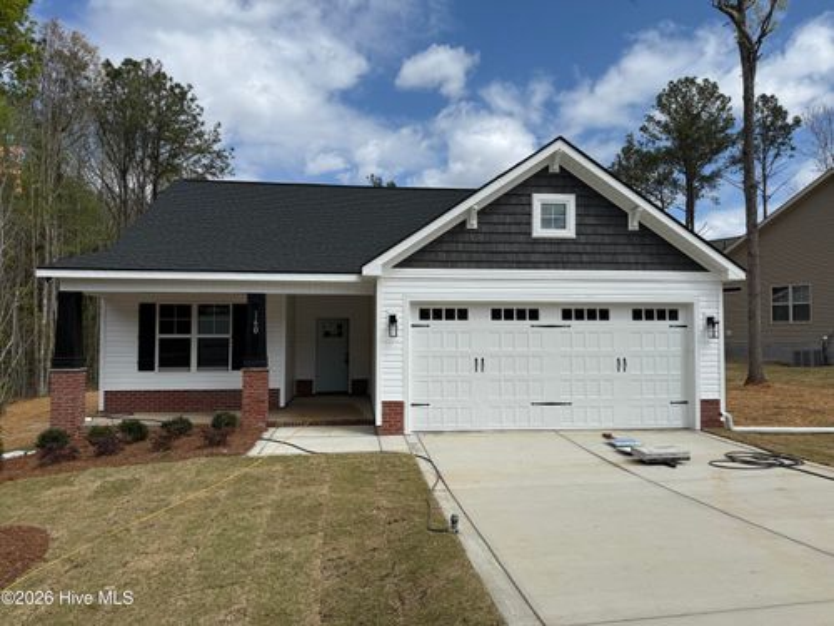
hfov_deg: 71.6
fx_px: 578
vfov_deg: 56.8
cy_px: 313
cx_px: 417
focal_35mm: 24
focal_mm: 6.76
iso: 80
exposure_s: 1/6711
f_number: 1.78
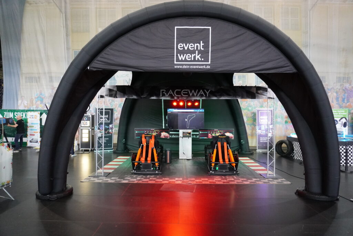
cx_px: 176
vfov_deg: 53.1
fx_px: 235
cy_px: 118
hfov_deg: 73.7
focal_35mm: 24
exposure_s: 1/160
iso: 3200
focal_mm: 16
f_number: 3.5
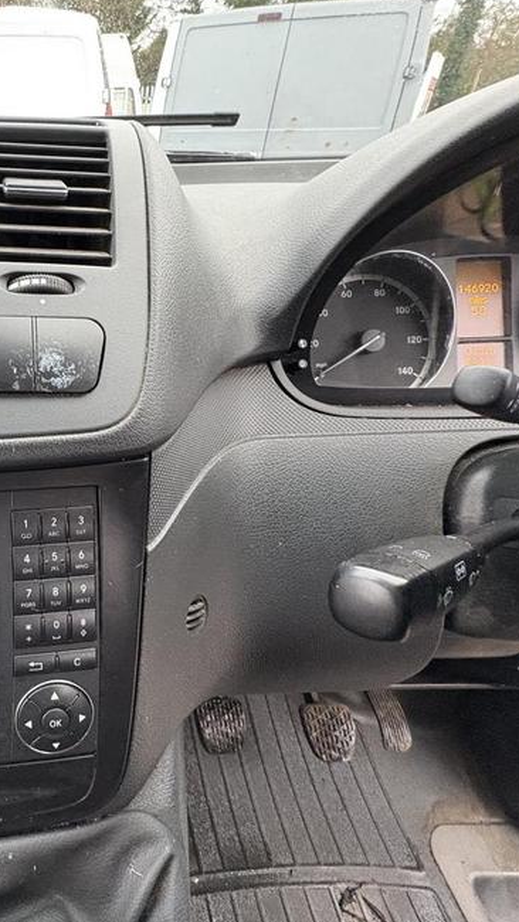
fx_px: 514
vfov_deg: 83.8
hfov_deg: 46.2
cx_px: 17
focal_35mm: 21
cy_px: 456
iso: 500
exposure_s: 1/60
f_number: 2.2
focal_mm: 2.22
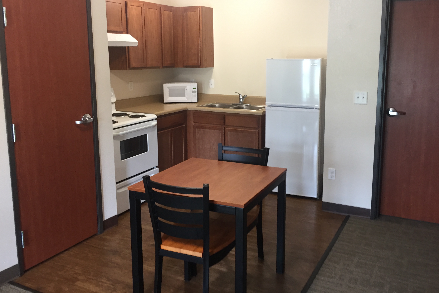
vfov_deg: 39.8
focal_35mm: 33
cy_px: 116
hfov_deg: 57.2
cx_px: 235
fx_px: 402
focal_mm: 4.15
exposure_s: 1/30
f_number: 2.2
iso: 100
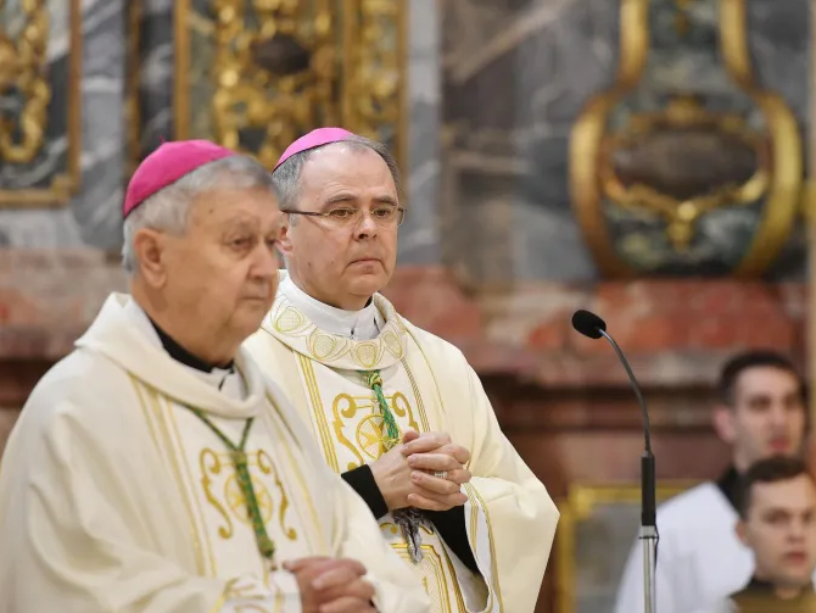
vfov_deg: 6.8
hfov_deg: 9.1
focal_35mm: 218
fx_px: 5141
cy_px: 307
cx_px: 442
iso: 1600
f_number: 4
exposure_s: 1/250
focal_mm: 200
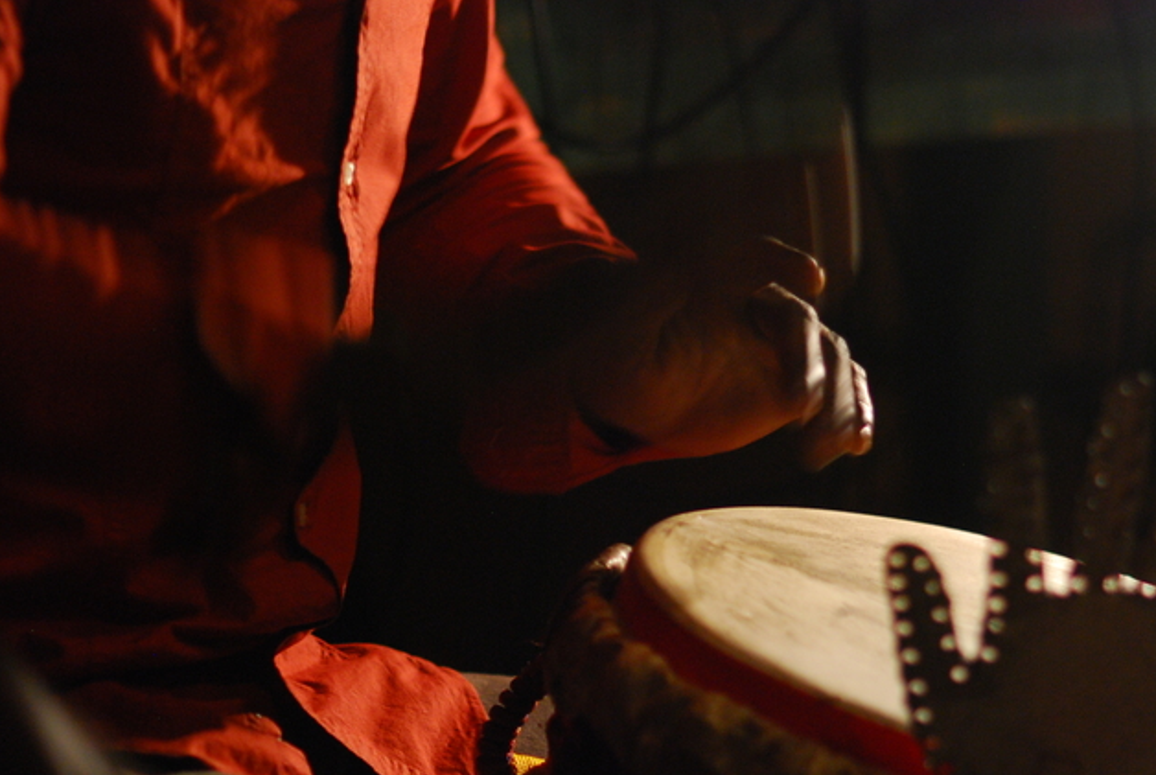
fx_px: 6453
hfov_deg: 10.2
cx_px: 624
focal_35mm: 201
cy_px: 438
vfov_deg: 6.9
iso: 800
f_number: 2.2
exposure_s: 1/50
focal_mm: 105
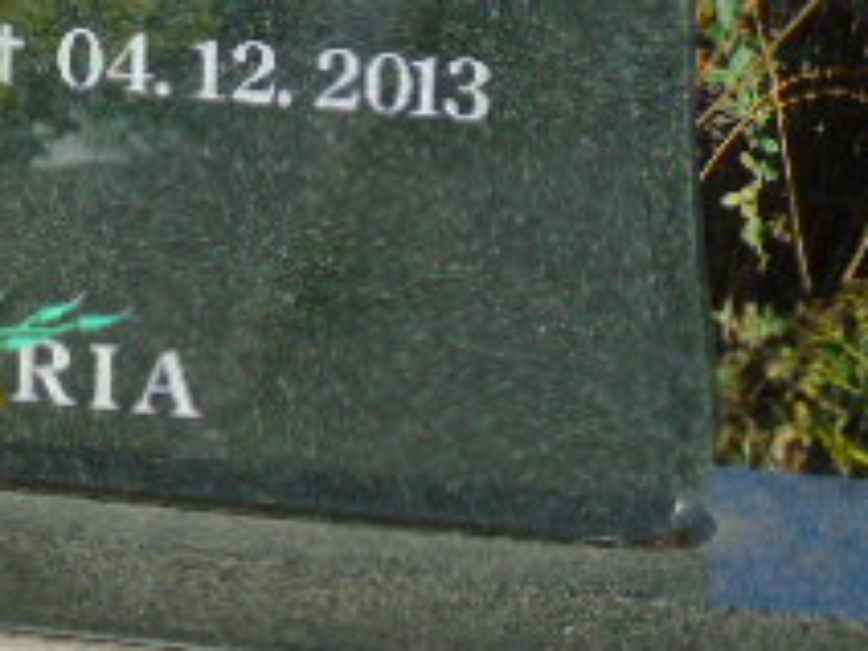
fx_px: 4689
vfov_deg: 7.9
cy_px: -147
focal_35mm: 187
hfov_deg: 10.4
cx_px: -119
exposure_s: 1/500
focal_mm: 11
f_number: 4.5
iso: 80
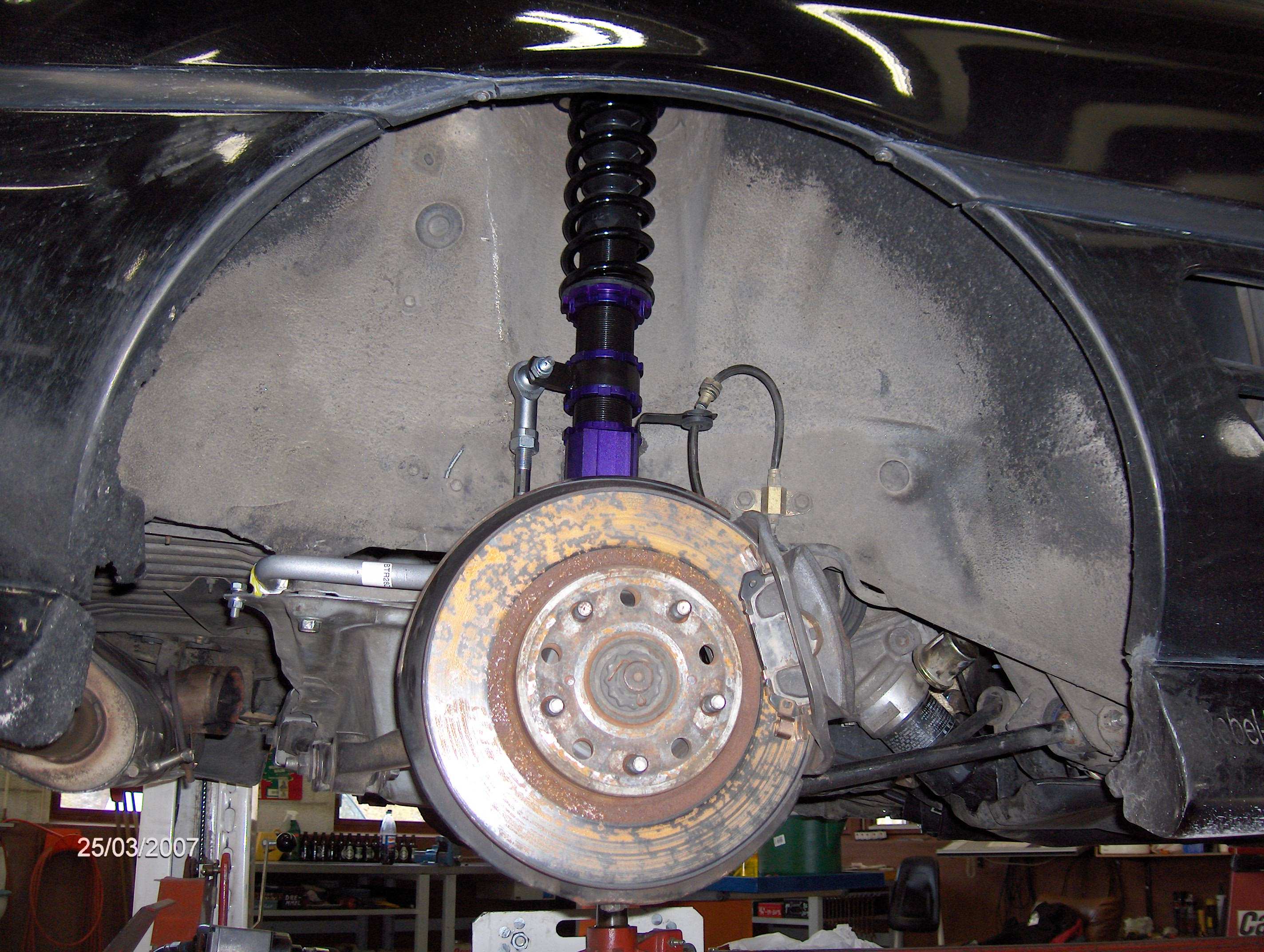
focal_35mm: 39
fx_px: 1426
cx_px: 632
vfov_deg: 36.9
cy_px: 476
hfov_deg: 47.8
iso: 100
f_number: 2.8
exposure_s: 1/60
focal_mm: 8
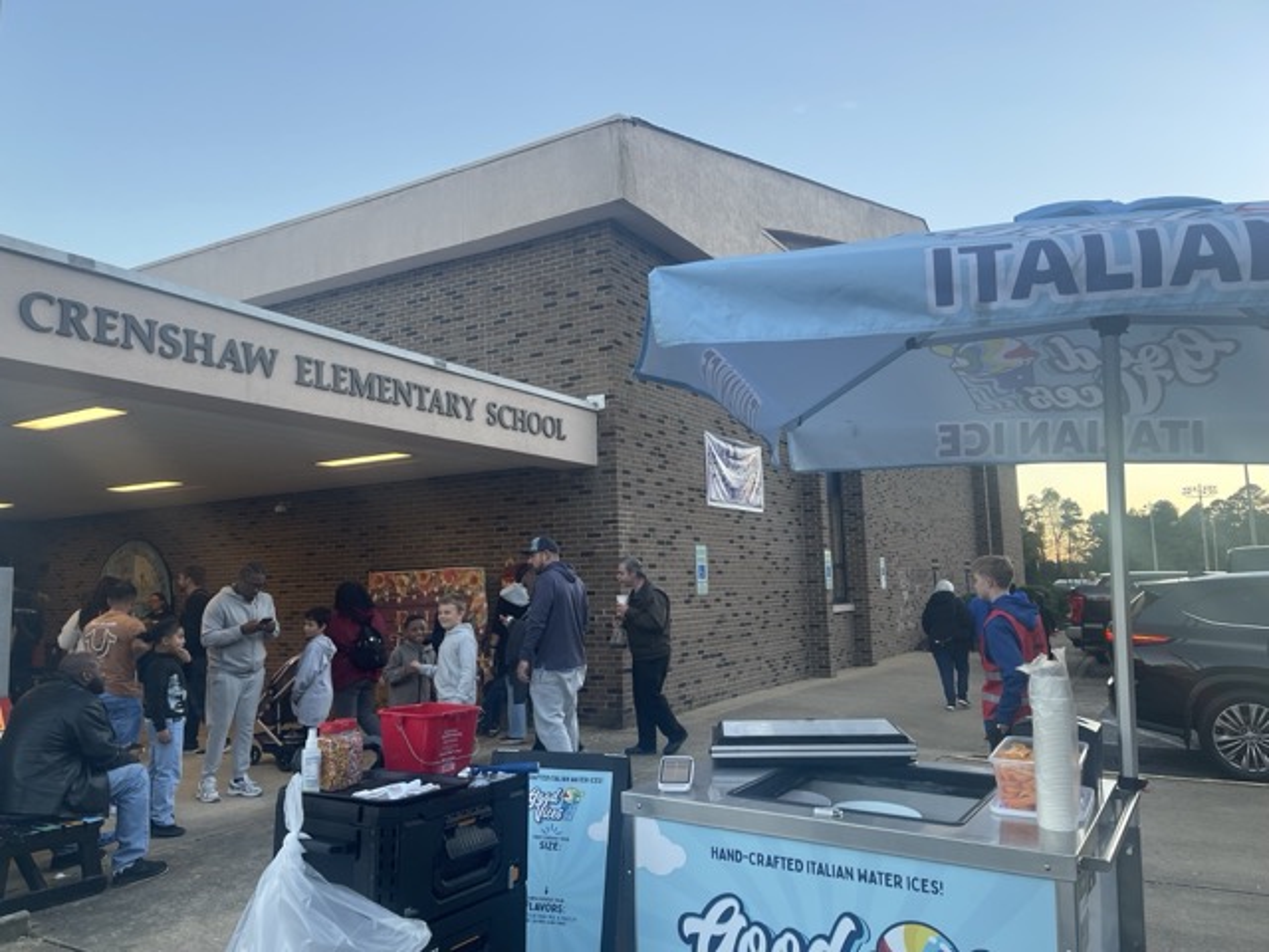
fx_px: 916
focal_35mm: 25
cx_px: 634
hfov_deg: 69.4
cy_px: 476
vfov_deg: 54.9
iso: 50
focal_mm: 5.1
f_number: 1.6
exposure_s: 1/121
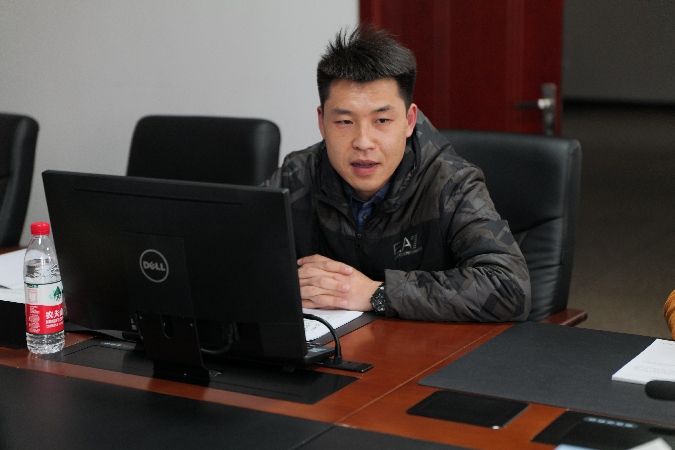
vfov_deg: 19.5
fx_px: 1313
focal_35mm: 70
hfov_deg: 28.8
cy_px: 225
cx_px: 338
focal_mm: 70
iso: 1000
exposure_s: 1/80
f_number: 2.8
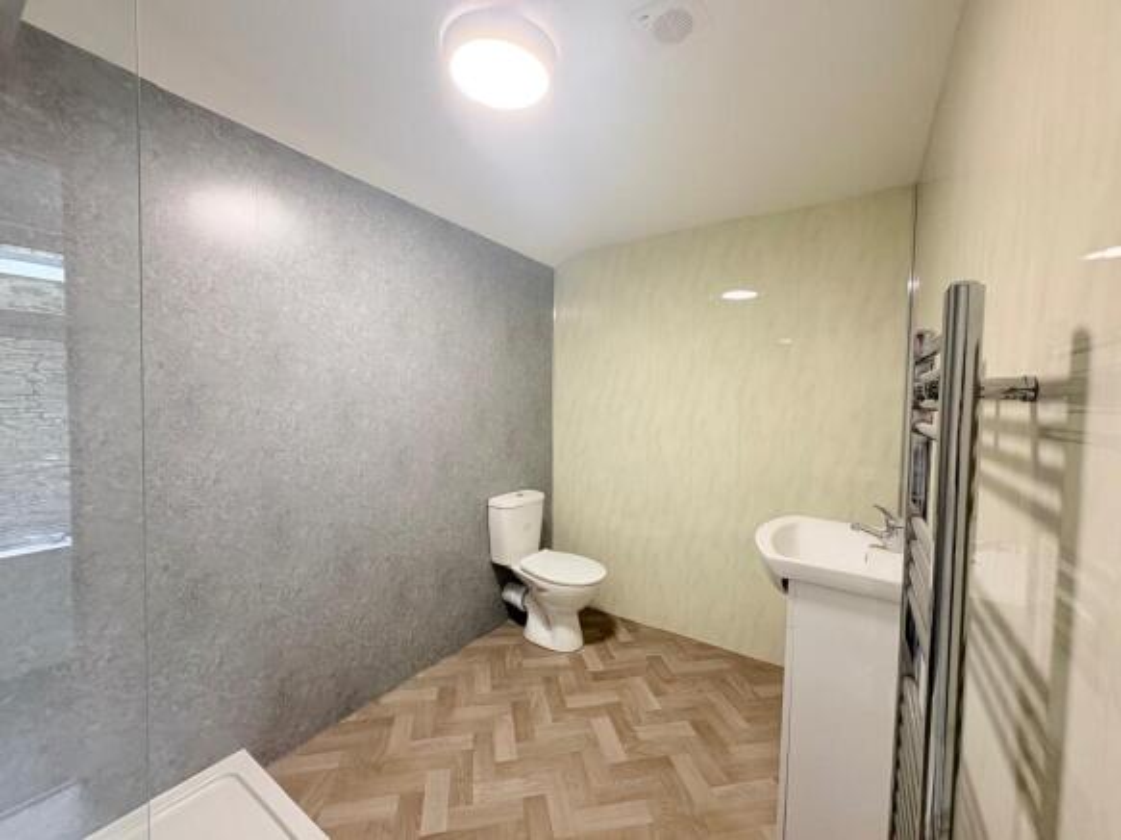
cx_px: 560
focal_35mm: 14
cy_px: 420
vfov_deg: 85.7
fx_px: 453
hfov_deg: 102.1
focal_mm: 2.22
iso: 160
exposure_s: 1/50
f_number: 2.2
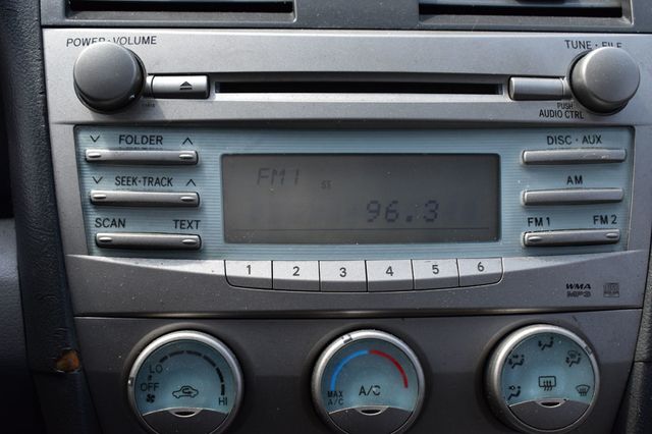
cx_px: 326
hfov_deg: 38.9
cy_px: 217
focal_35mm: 51
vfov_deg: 26.5
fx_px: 923
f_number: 9
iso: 400
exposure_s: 1/160
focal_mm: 34
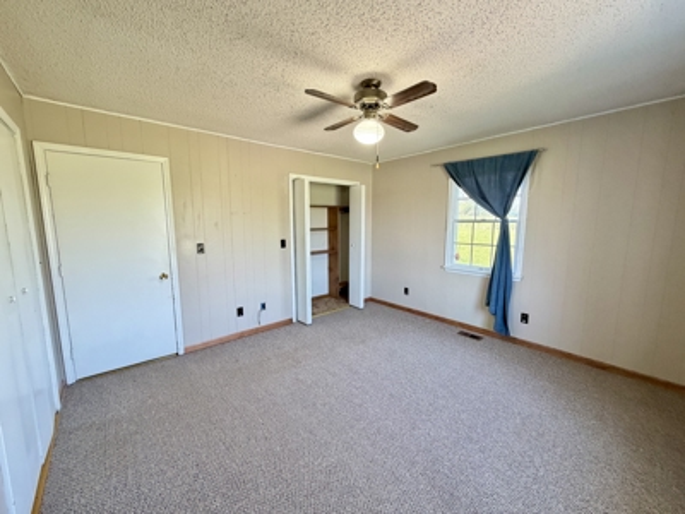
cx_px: 342
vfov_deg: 85.7
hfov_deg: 102.1
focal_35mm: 14
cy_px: 257
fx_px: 277
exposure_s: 1/76
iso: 320
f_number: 2.2
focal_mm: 2.22
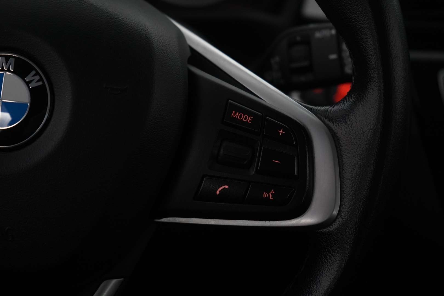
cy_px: 148
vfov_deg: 19.5
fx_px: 863
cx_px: 222
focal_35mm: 70
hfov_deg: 28.8
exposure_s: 1/60
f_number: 5.6
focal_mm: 70
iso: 4000
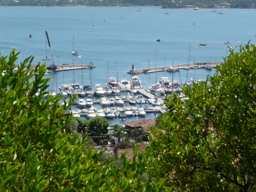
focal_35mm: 112
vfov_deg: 13.2
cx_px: 128
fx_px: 828
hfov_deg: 17.6
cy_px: 96
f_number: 4.7
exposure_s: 1/500
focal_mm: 19.1
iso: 100
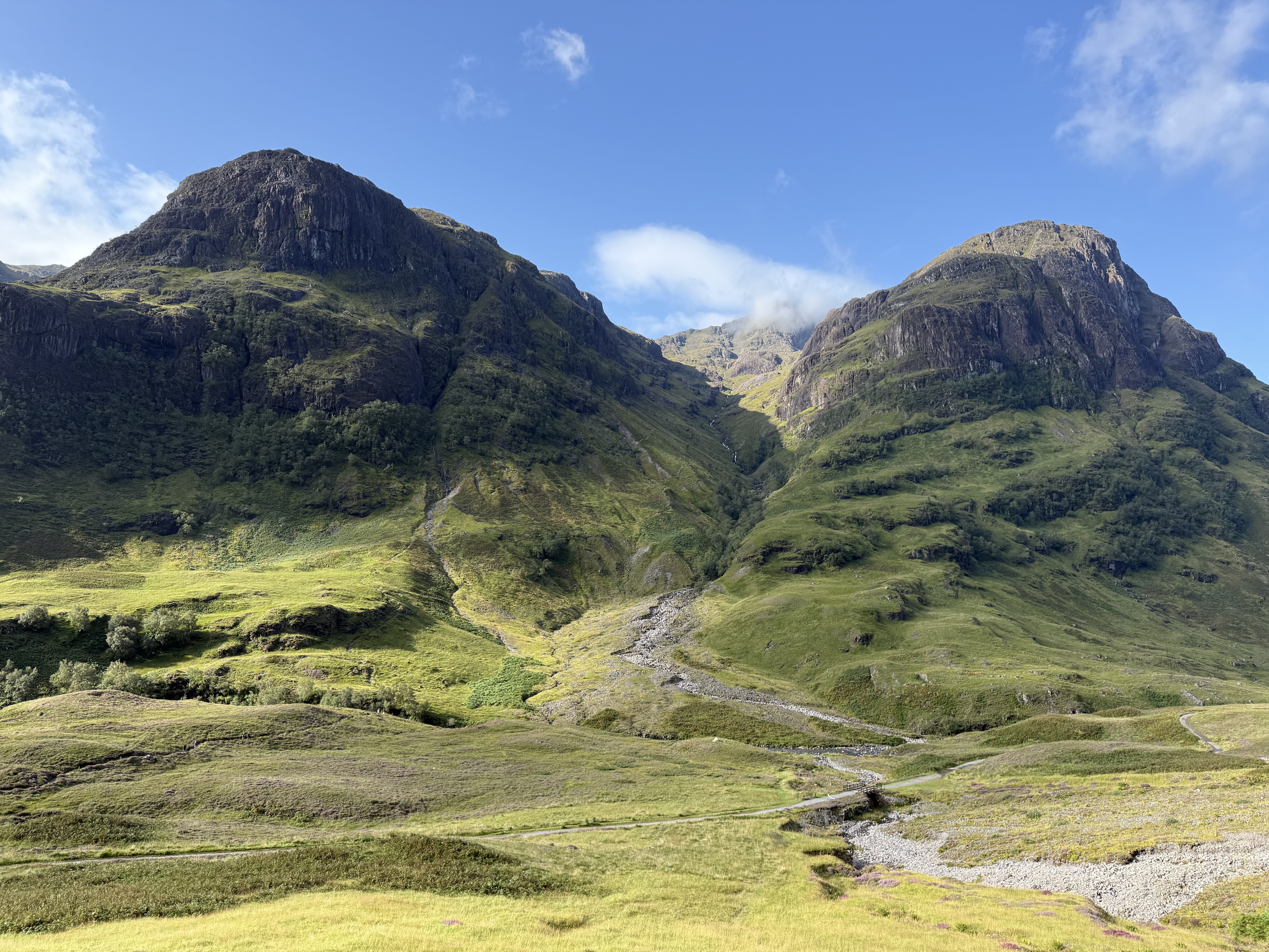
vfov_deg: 56.8
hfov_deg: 71.6
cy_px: 476
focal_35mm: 24
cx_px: 634
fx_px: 880
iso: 80
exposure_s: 1/1812
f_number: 1.78
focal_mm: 6.76
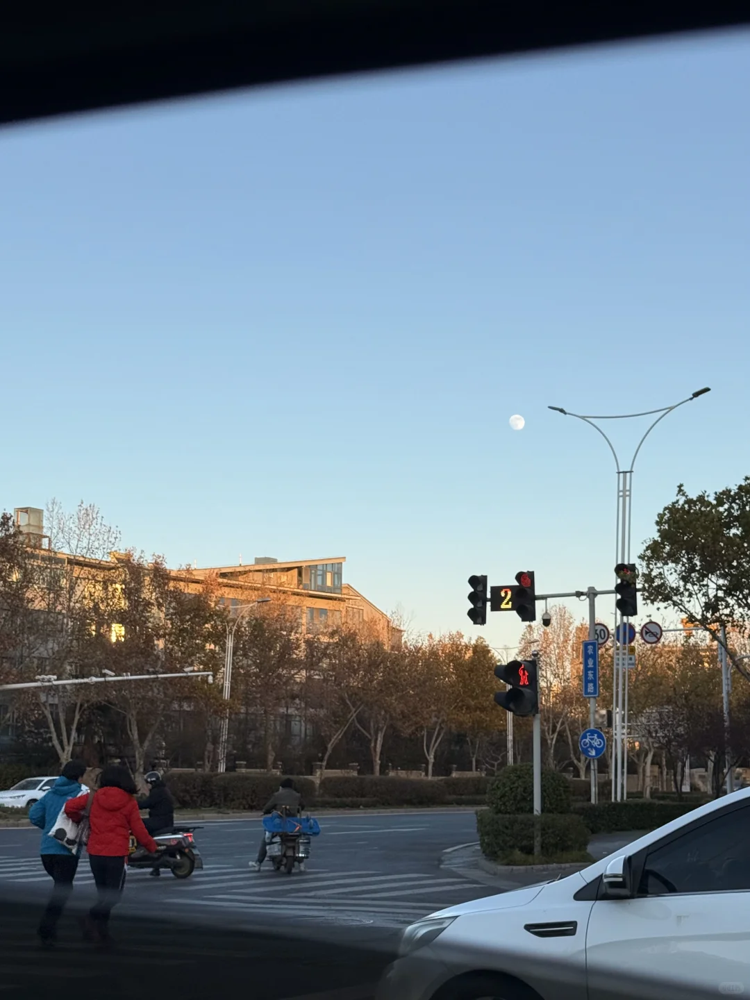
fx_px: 1387
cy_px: 500
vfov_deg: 39.7
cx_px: 375
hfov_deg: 30.3
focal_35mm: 48
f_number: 1.78
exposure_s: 1/2208
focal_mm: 6.76
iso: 80
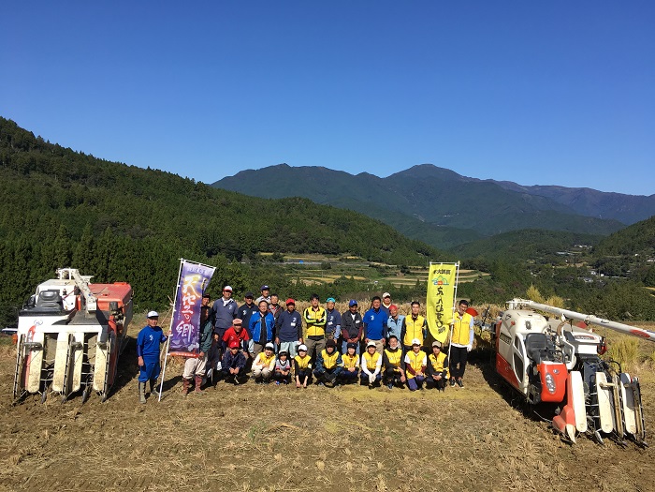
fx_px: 549
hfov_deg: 61.7
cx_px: 328
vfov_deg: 48.2
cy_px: 246
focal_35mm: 29
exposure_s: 1/1709
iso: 25
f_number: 2.2
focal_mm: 4.15
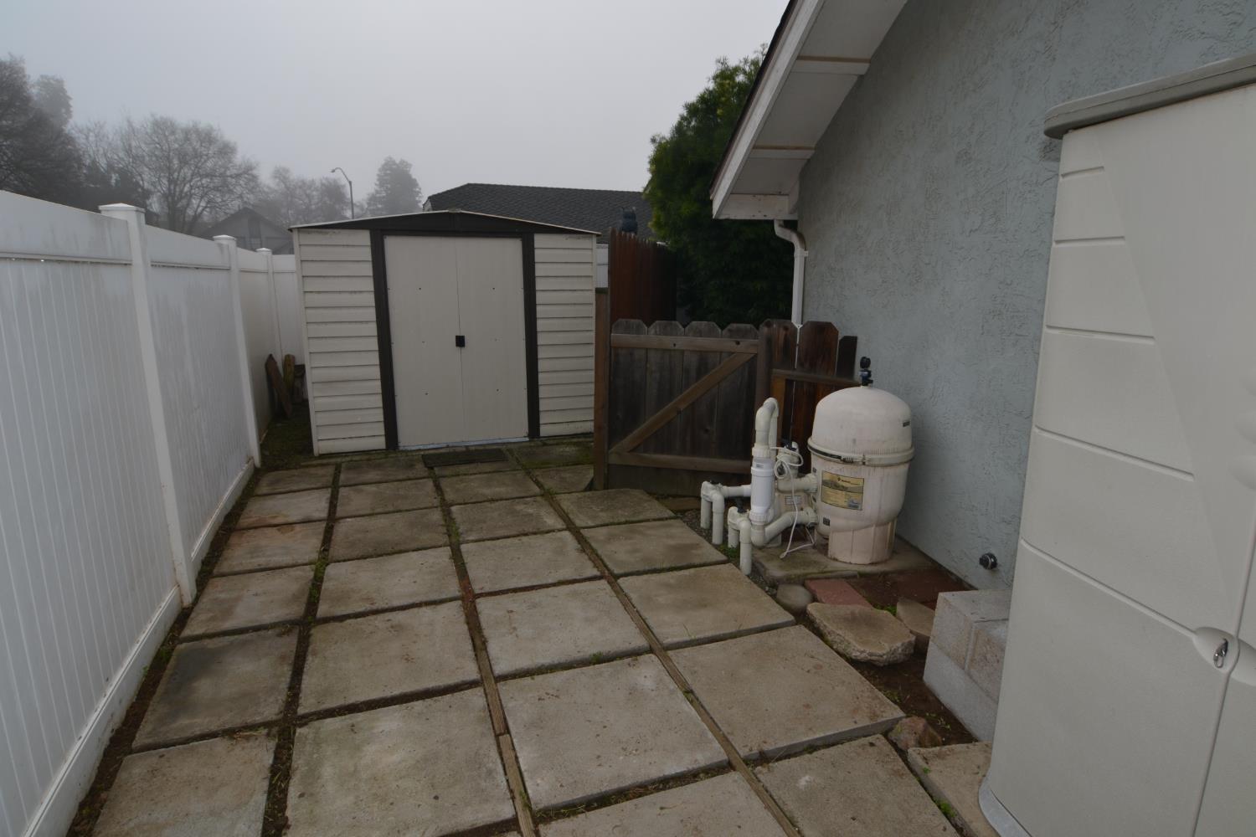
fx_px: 628
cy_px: 418
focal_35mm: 18
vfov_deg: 67.4
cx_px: 628
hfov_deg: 90.0
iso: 100
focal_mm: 12
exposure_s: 1/200
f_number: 8
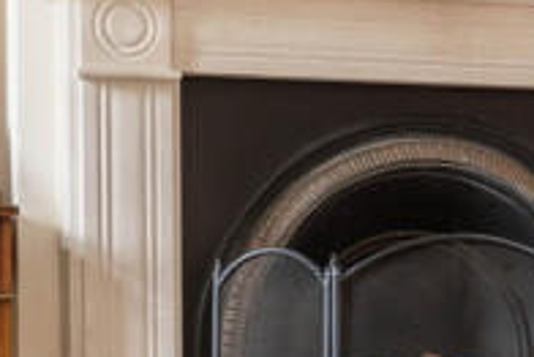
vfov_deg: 11.4
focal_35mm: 119
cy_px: 342
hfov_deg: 17.0
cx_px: 480
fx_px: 1766
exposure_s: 1/6
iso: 320
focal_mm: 32.9
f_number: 4
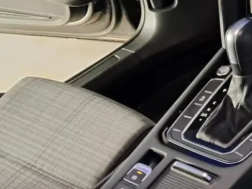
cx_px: 403
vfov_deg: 15.4
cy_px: 78
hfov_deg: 17.8
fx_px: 699
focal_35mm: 96
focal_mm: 4
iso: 1250
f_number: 1.8
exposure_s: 1/20
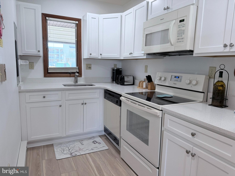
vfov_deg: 56.8
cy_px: 88
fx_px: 163
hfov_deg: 71.6
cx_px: 118
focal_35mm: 24
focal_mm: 6.76
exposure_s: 1/188
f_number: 1.78
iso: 160
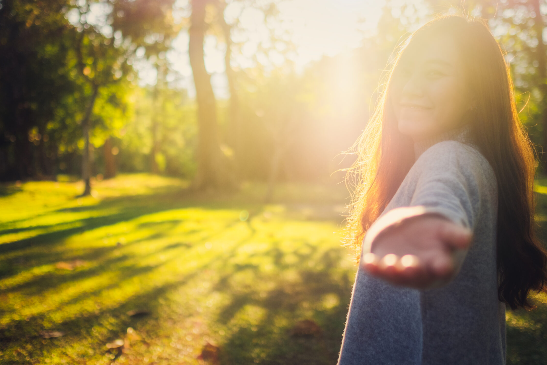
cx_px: 270
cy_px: 173
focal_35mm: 42
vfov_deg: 31.9
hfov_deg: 46.4
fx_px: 638
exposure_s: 1/2400
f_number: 1.4
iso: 200
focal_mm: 23
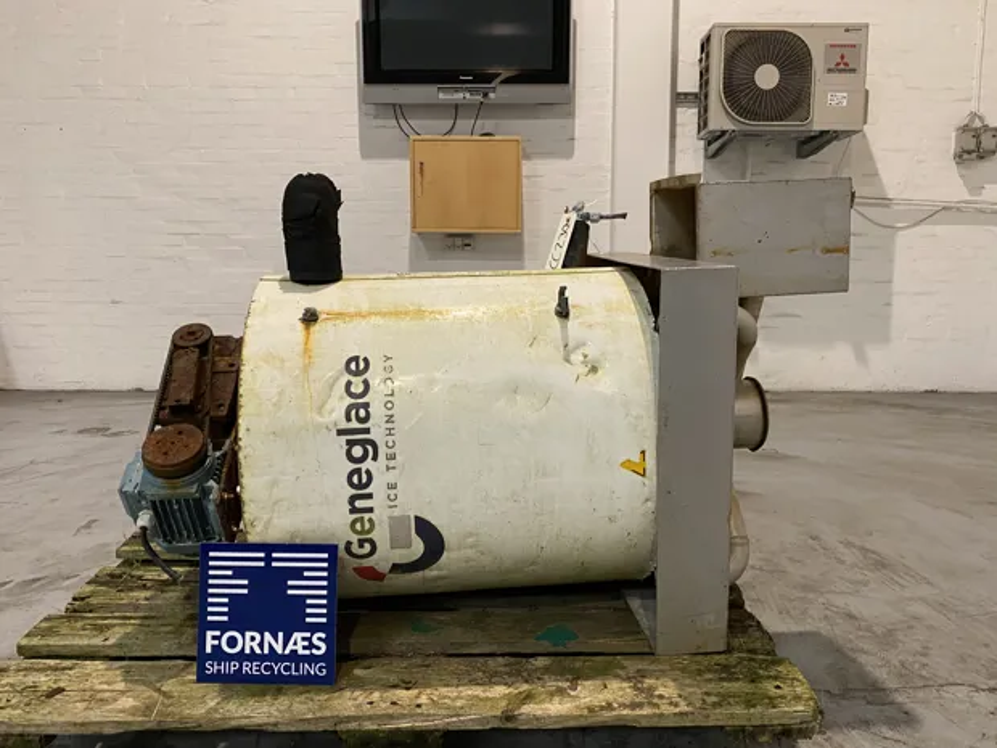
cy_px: 374
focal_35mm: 26
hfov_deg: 67.3
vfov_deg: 53.1
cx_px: 498
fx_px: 749
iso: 250
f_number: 1.8
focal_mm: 4.25
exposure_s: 1/50
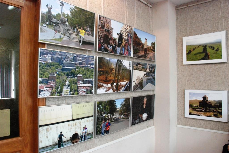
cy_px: 76
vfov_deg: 48.0
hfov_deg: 67.3
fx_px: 172
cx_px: 114
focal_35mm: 27
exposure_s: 1/30
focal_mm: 18
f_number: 10
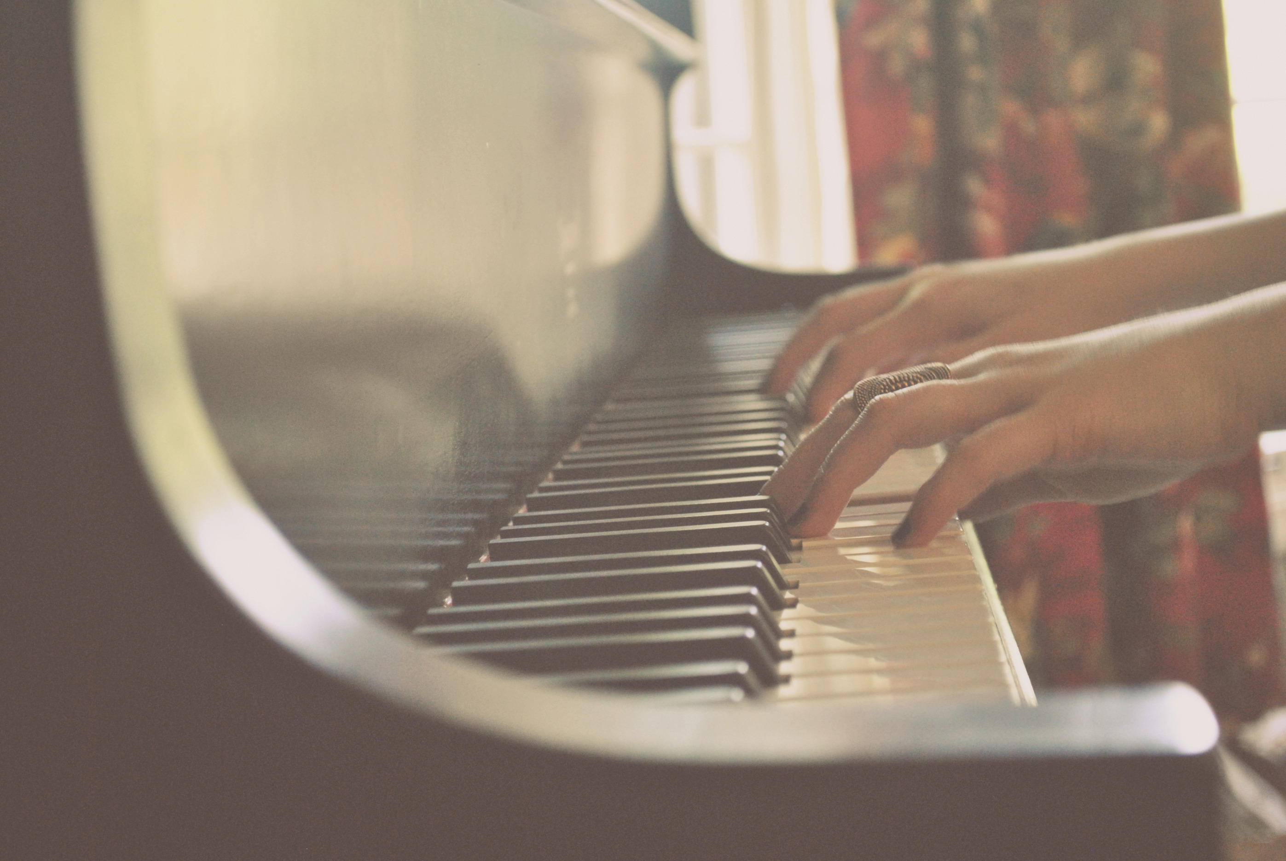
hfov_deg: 28.0
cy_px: 430
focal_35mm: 72
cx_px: 643
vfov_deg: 19.0
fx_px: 2575
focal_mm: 48
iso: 1100
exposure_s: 1/30
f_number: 5.3
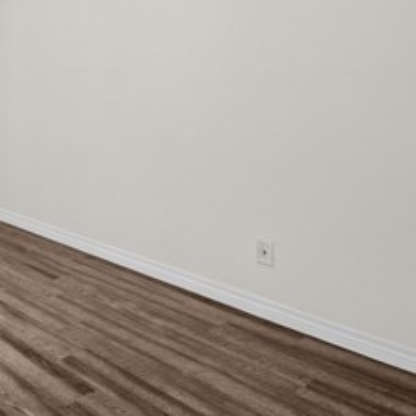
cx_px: -45
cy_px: 89
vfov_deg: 43.1
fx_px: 503
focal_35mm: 37
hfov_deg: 37.4
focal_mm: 15
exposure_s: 1/1.67
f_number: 9
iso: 640
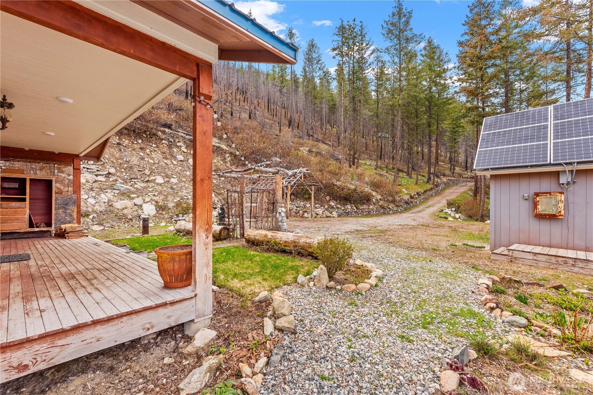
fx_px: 247
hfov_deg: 100.4
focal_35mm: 15
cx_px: 296
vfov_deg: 77.4
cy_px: 198
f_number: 8
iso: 100
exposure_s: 1/400
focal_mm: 15
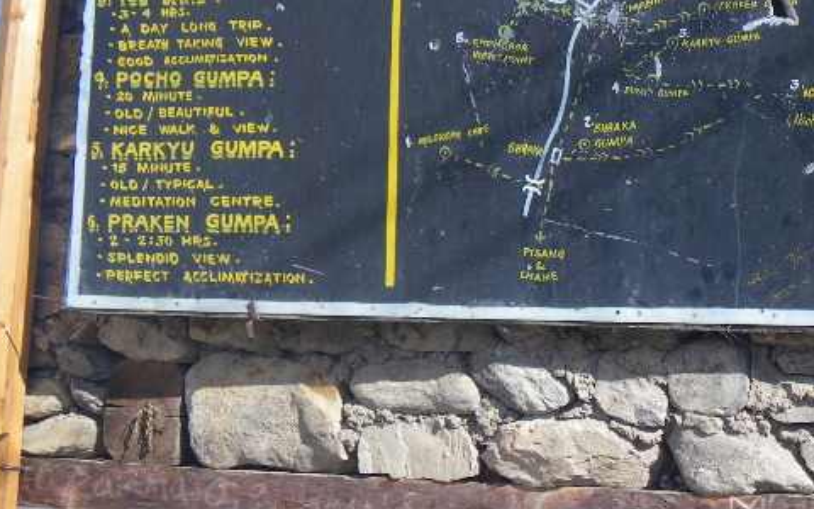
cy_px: 80
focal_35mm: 64
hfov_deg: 31.0
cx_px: 671
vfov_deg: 20.0
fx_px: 1420
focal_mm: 6.1
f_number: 4.6
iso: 50
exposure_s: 1/200
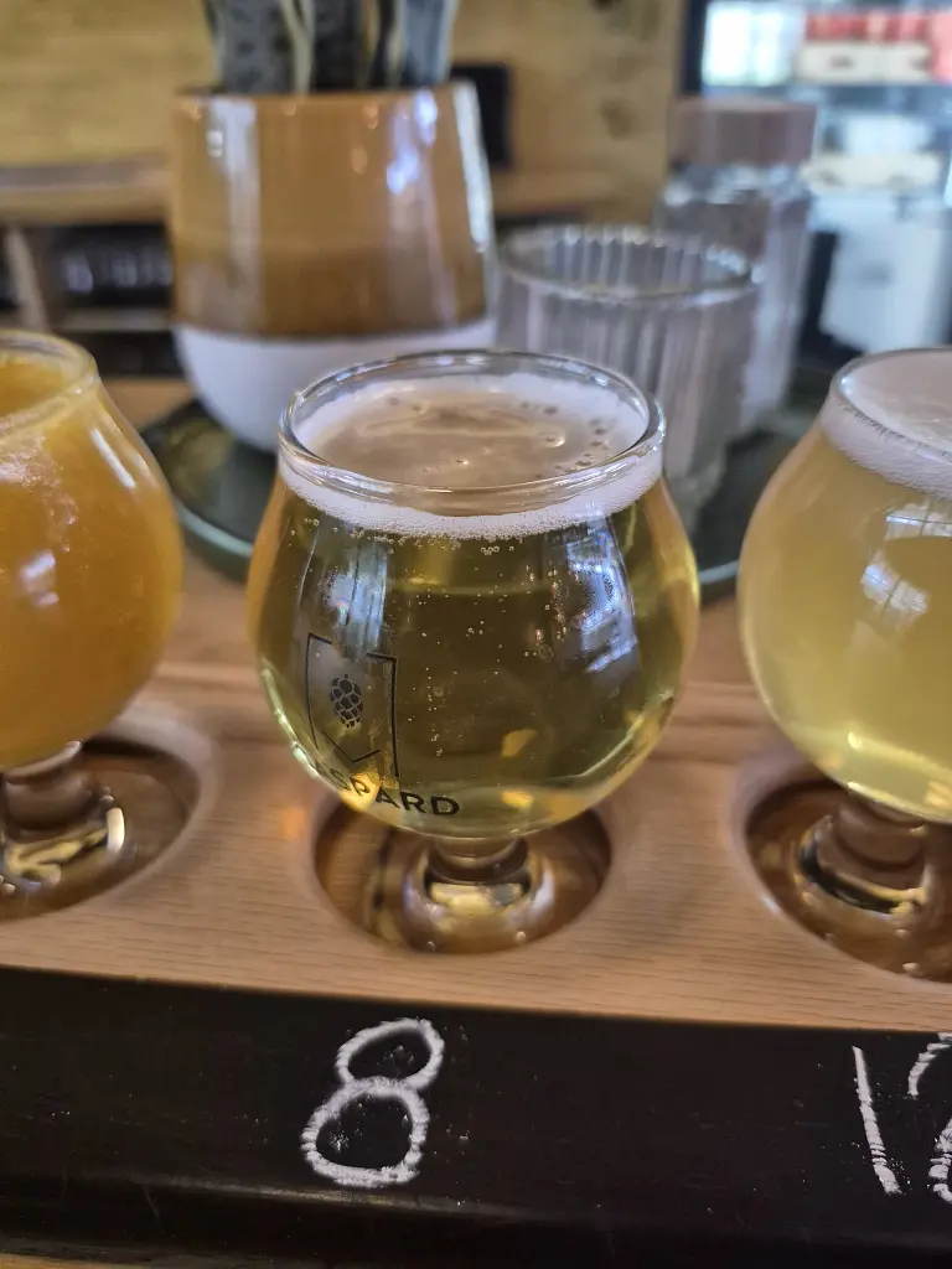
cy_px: 634
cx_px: 476
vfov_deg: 73.9
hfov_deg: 58.9
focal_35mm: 23
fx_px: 843
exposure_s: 1/60
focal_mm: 5.4
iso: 1250
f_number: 1.8
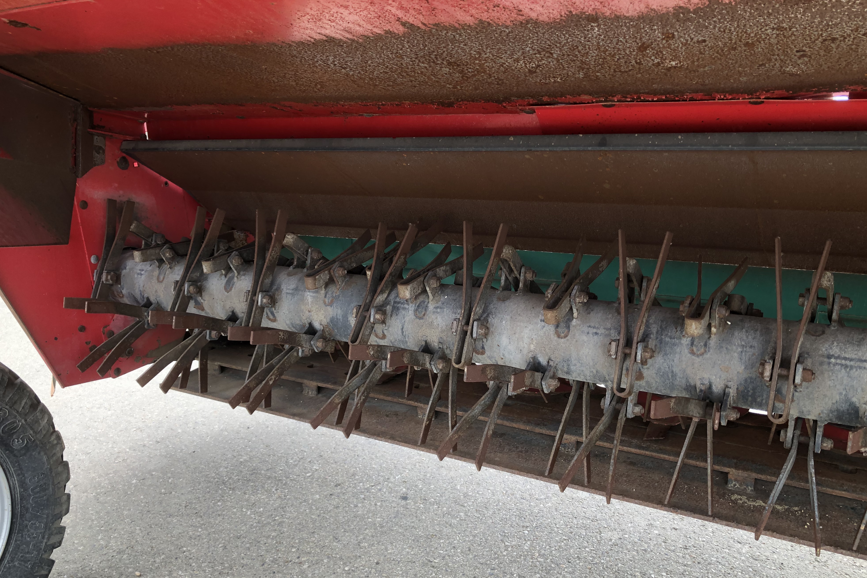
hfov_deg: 61.9
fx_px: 722
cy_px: 322
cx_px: 439
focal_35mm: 30
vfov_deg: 43.5
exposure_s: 1/120
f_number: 1.8
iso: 40
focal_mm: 3.99
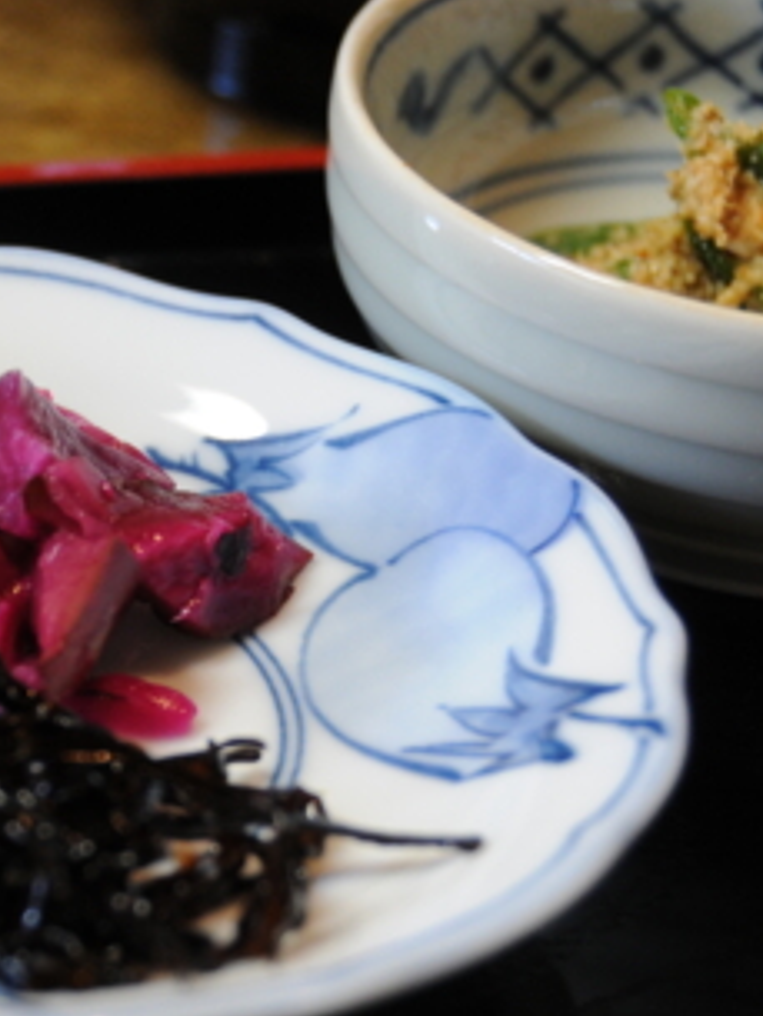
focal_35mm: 151
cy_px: 601
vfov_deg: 13.1
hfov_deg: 9.7
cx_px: -80
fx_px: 4435
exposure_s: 1/8
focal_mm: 40
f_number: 4.5
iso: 640
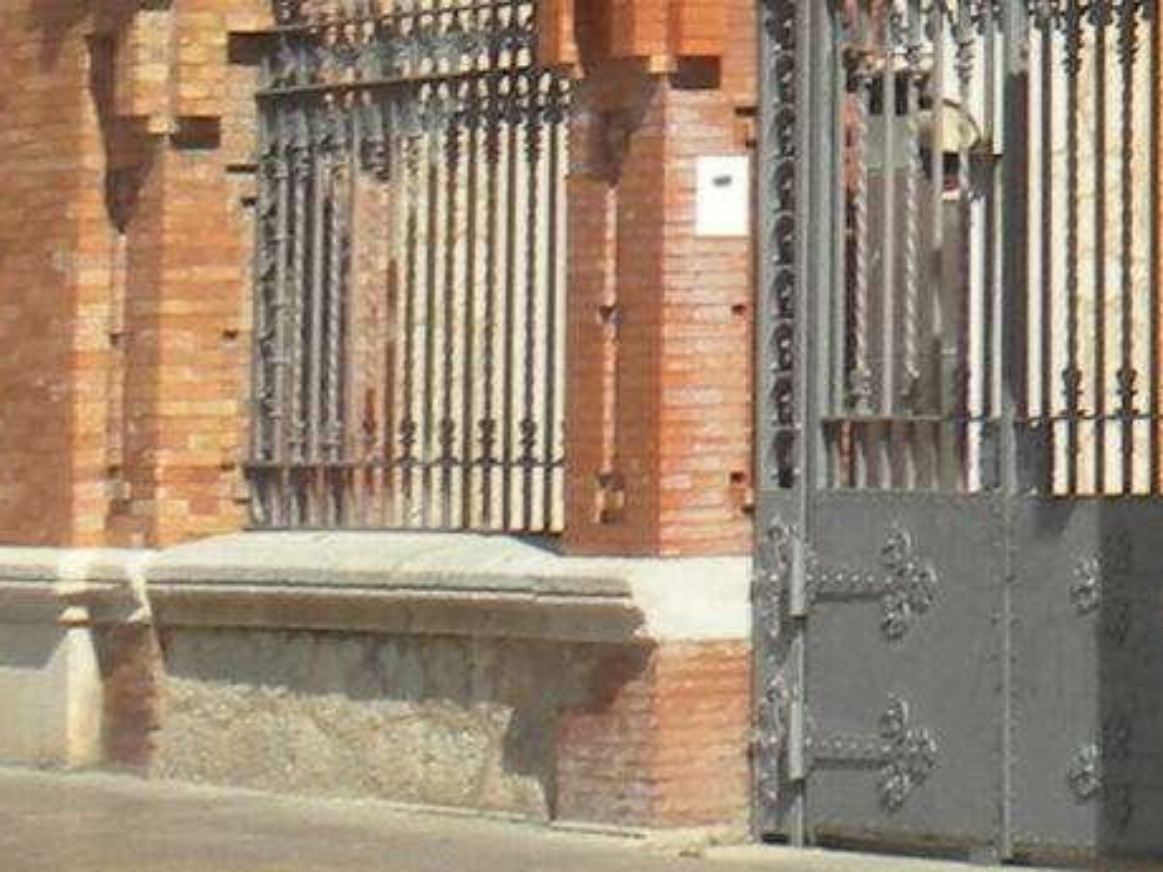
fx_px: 6921
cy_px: -566
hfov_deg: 8.8
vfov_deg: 7.1
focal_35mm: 206
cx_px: 2685
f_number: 10
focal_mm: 6.6
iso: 64
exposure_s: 1/124
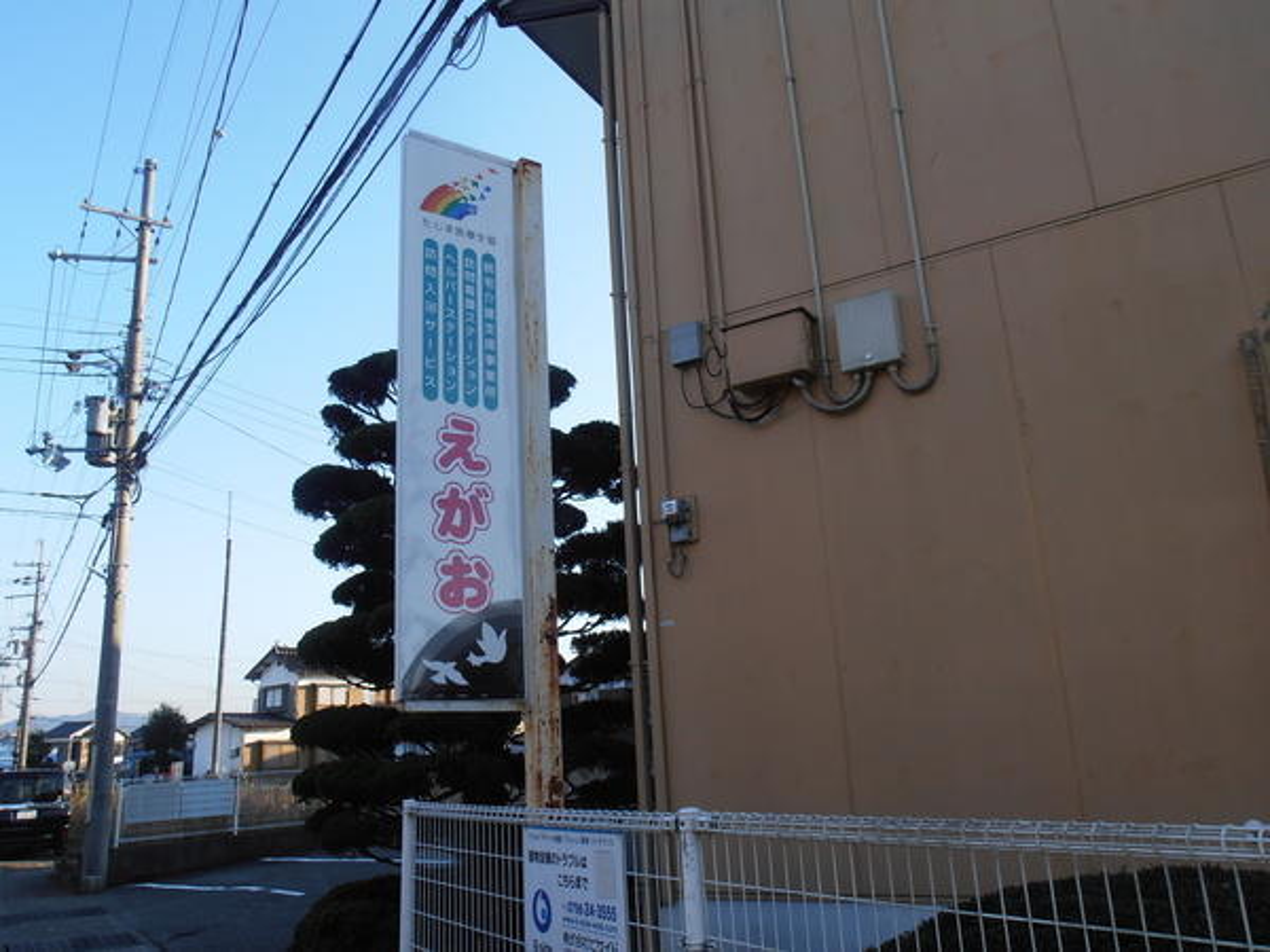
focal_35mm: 30
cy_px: 476
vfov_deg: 46.8
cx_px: 635
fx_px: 1101
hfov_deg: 60.0
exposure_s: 1/60
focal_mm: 5.25
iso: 80
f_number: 8.8
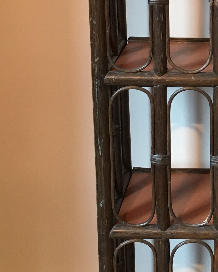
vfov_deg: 21.3
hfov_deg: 16.8
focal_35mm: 88
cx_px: 259
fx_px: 710
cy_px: 32
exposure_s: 1/33
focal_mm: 4.15
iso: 50
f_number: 2.2
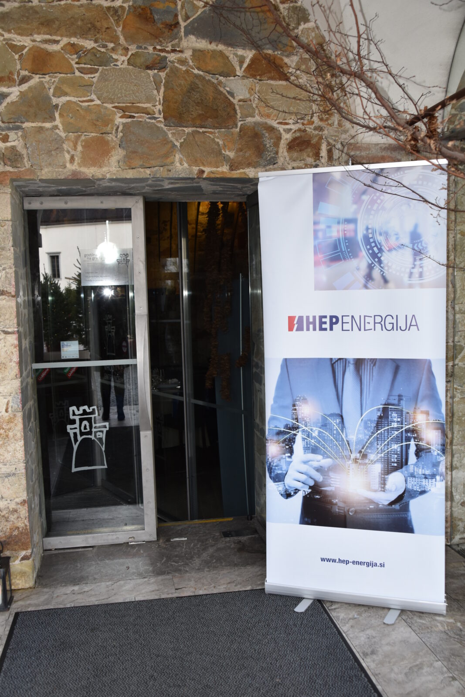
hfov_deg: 36.9
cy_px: 348
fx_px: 697
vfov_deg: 53.1
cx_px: 232
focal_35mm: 36
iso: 400
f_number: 5.6
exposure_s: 1/125
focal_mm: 24
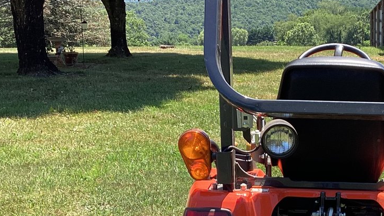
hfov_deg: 29.6
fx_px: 713
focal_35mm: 70
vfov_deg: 17.0
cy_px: 196
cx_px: 299
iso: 25
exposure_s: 1/316
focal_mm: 3.3
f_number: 2.4
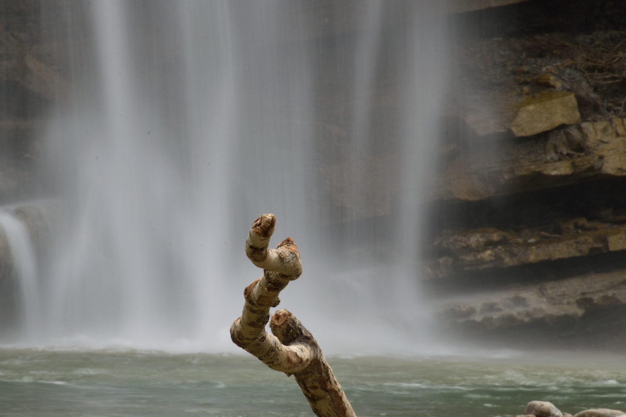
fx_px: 4417
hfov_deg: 8.1
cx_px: 257
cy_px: 238
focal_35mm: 254
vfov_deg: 5.4
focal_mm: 140
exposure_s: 1/8
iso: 100
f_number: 32
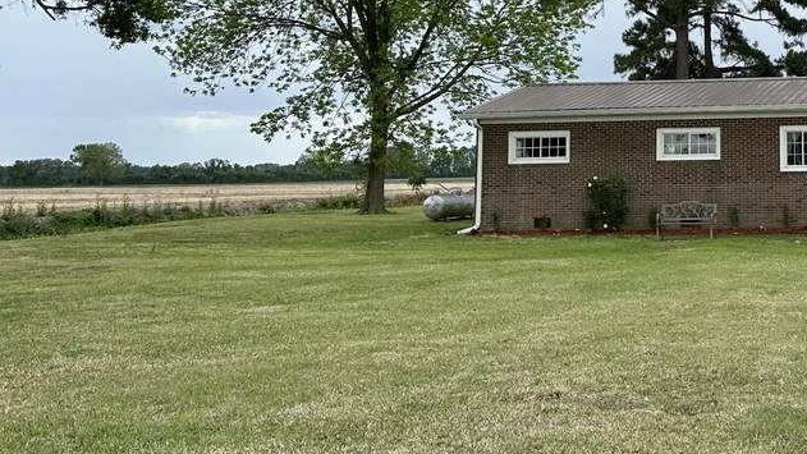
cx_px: 767
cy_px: 35
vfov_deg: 22.0
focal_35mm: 53
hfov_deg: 36.1
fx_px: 1134
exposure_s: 1/1613
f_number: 1.78
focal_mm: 6.86
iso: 80
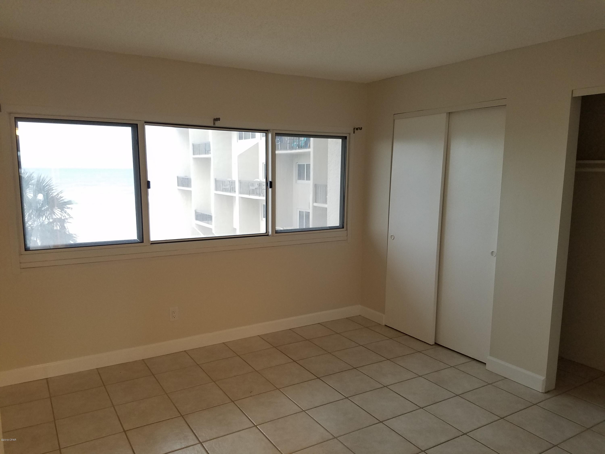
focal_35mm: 26
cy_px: 227
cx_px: 302
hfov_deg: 67.3
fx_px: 454
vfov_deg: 53.1
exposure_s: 1/30
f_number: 1.7
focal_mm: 4.2
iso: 160
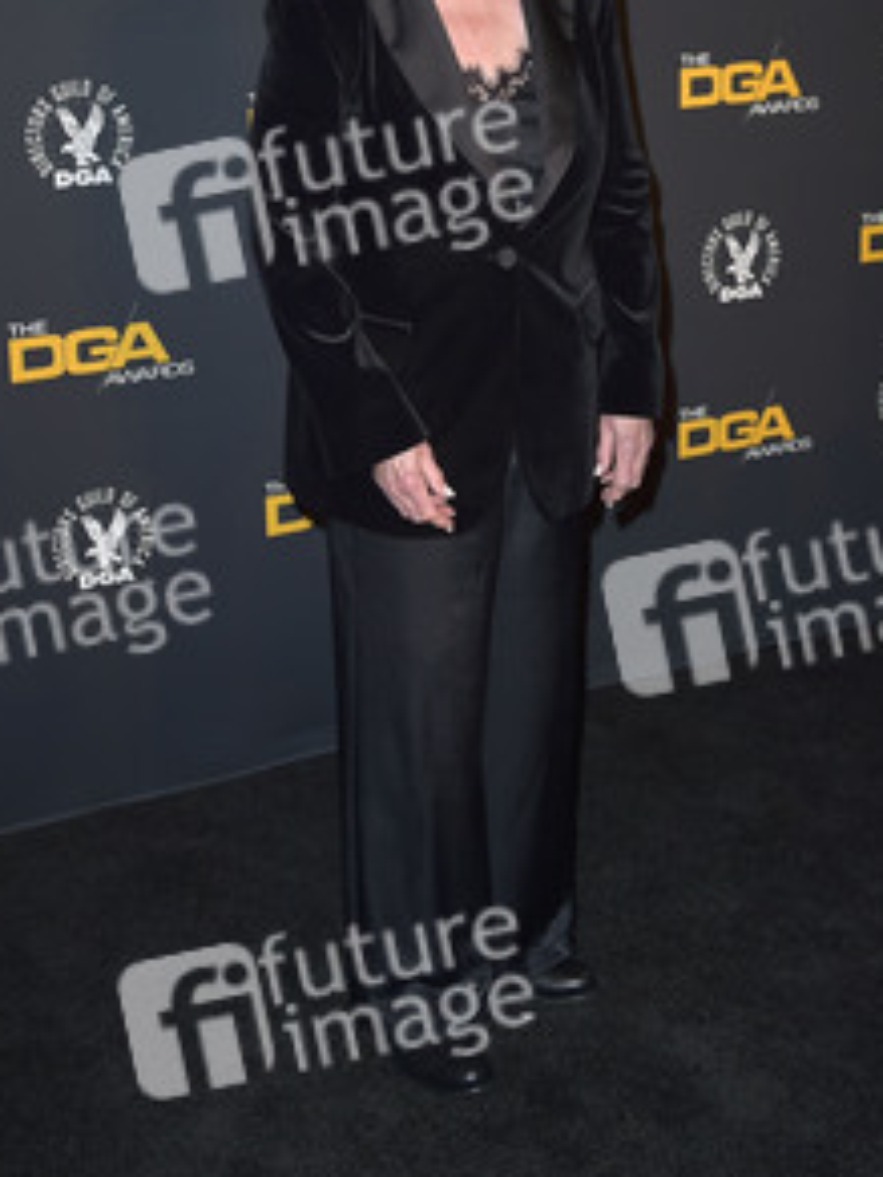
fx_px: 1701
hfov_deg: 29.1
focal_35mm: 50
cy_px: 399
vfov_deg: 37.8
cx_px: 446
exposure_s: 1/250
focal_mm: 38
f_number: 6.3
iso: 500
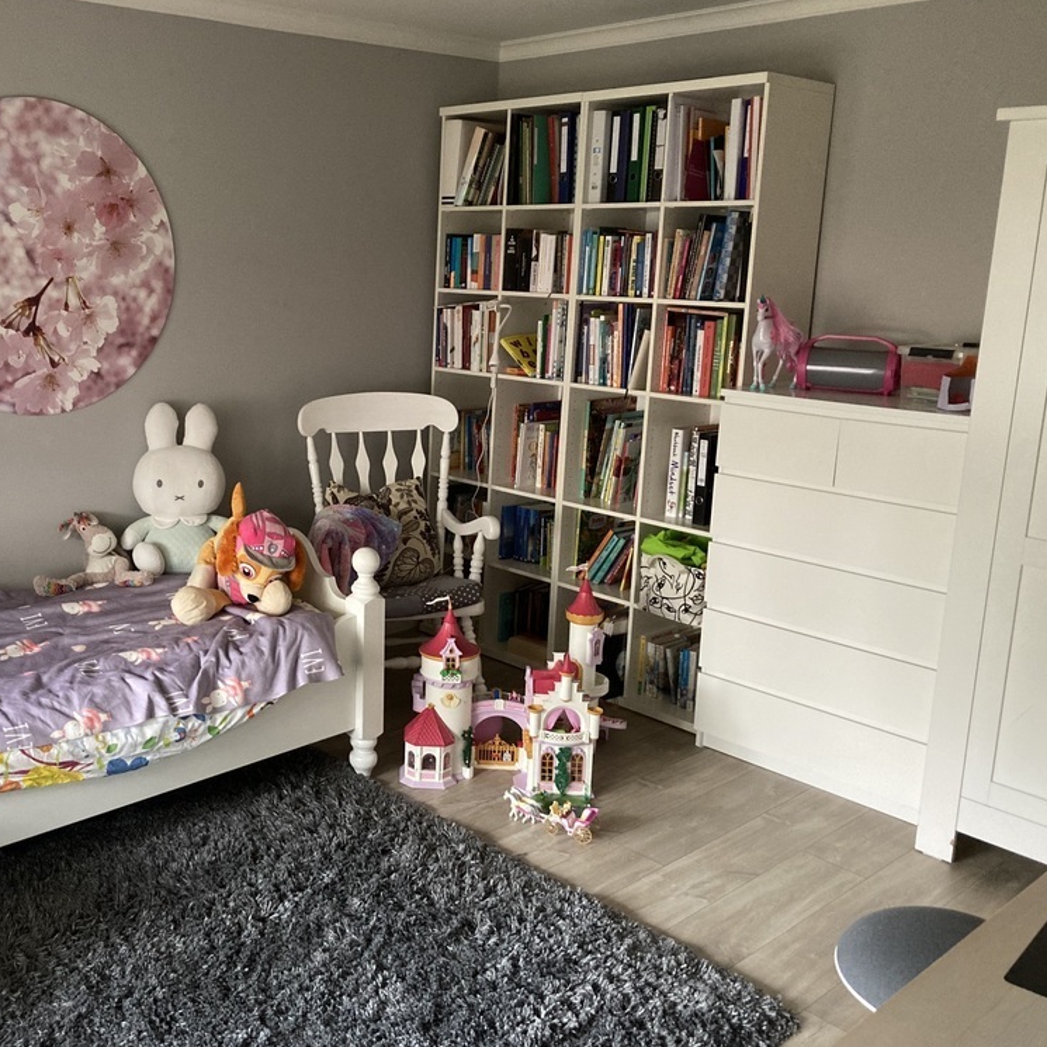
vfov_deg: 48.4
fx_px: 1163
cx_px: 340
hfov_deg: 47.6
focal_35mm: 34
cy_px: 519
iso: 400
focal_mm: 3.99
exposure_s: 1/34
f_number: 1.8
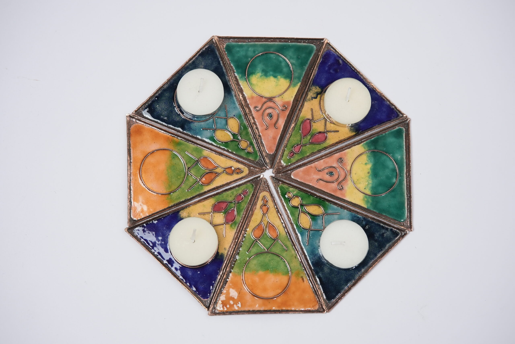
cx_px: 258
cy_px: 172
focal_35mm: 75
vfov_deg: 18.2
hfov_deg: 27.0
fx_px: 1073
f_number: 4.5
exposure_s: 1/500
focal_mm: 75
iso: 640
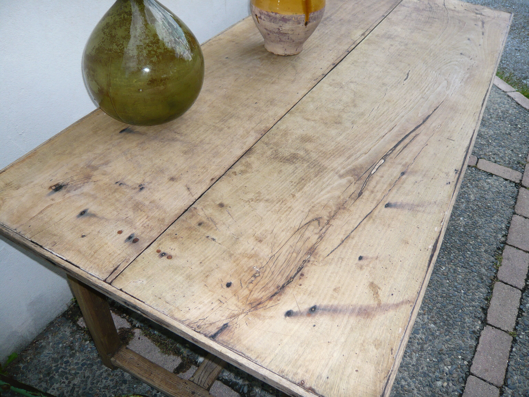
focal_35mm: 28
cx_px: 264
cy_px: 198
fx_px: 428
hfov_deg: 63.4
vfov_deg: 49.7
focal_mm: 4.6
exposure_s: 1/500
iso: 100
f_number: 2.8
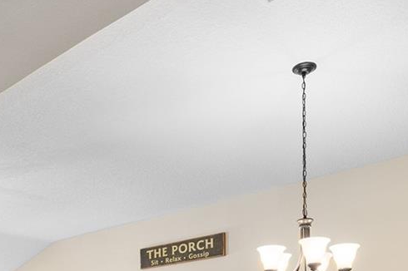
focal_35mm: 49
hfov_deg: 39.7
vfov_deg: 23.9
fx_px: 555
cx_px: 124
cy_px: 358
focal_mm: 15
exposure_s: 1/15
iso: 500
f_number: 7.1
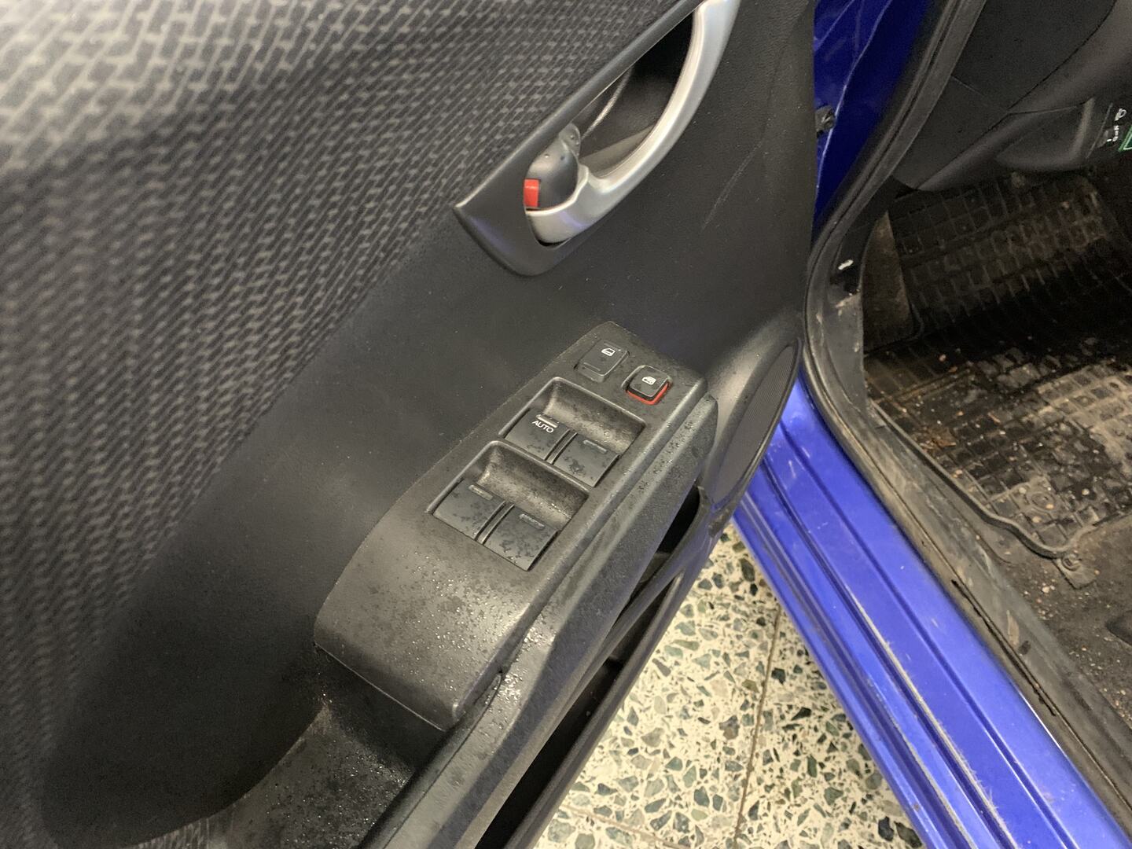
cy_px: 424
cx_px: 566
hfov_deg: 67.3
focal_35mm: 26
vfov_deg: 53.1
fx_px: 850
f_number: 1.8
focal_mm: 4.25
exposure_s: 1/30
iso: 640
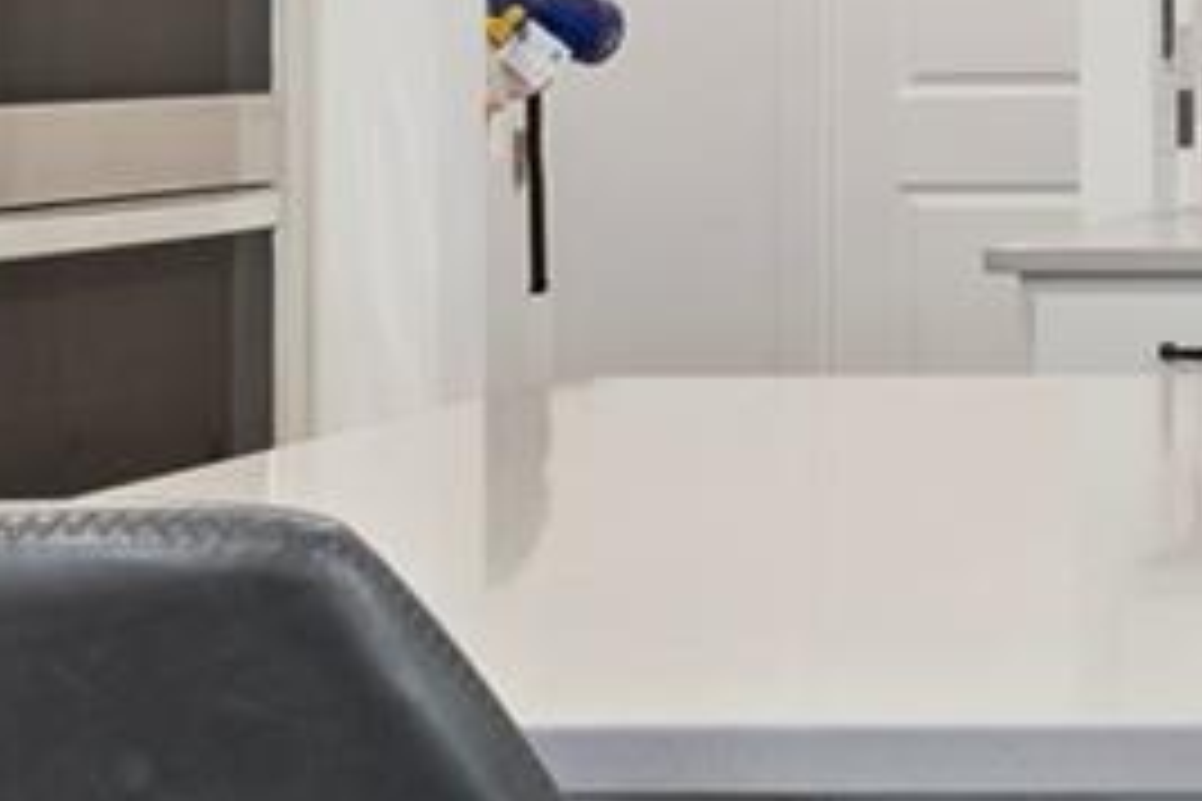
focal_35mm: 90
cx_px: 2251
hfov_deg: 17.6
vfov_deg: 14.9
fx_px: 3005
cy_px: -32
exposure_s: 1.3
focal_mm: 10
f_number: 9
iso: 100
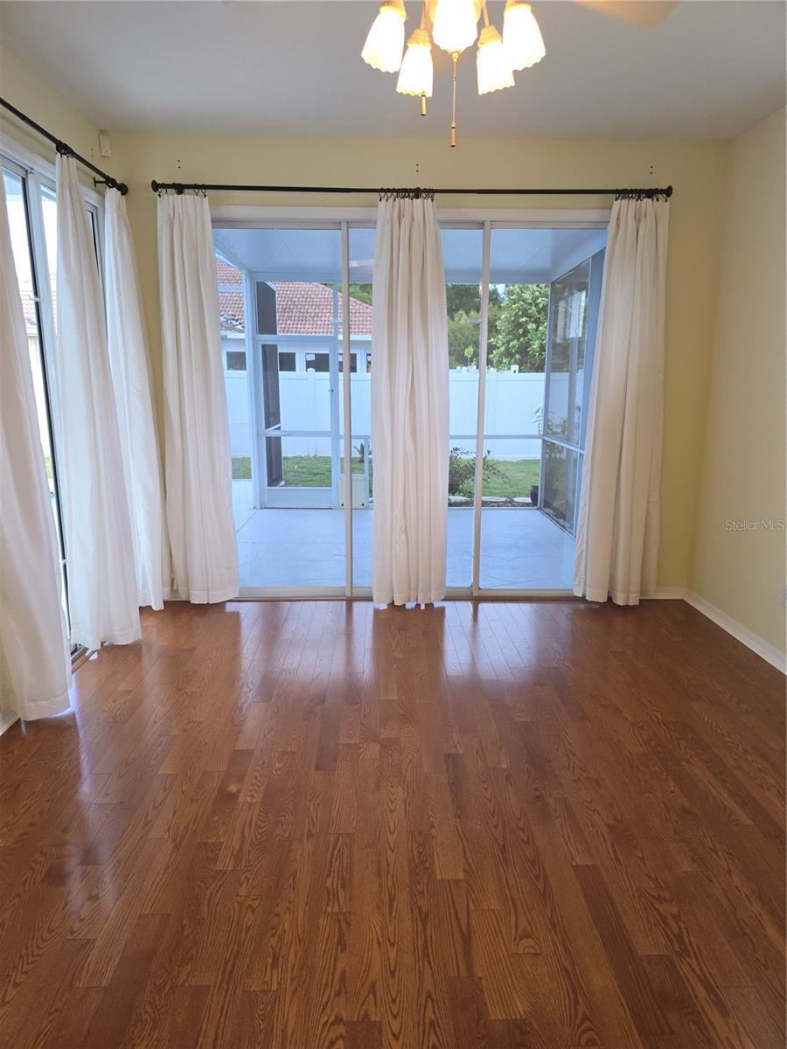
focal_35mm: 23
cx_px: 394
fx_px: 697
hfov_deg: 58.9
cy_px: 524
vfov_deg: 73.9
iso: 64
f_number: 1.7
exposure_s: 1/60
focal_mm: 6.3
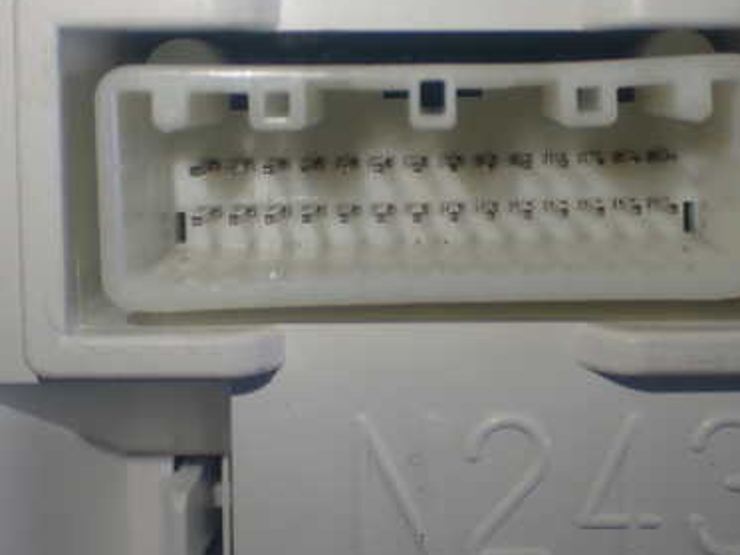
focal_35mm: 66
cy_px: 214
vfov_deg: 22.2
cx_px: 436
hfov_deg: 29.3
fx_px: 1411
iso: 100
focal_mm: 7.31
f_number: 2.8
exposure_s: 1/125
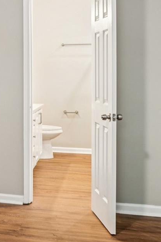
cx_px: -36
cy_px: 71
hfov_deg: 21.3
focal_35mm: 59
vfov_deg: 33.5
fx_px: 396
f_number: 8
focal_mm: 18
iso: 400
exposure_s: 1/3
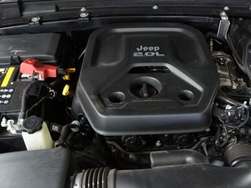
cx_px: 170
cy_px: 80
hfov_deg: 45.0
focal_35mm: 41
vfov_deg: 35.1
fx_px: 297
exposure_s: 1/20
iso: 1600
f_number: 3.5
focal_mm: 18
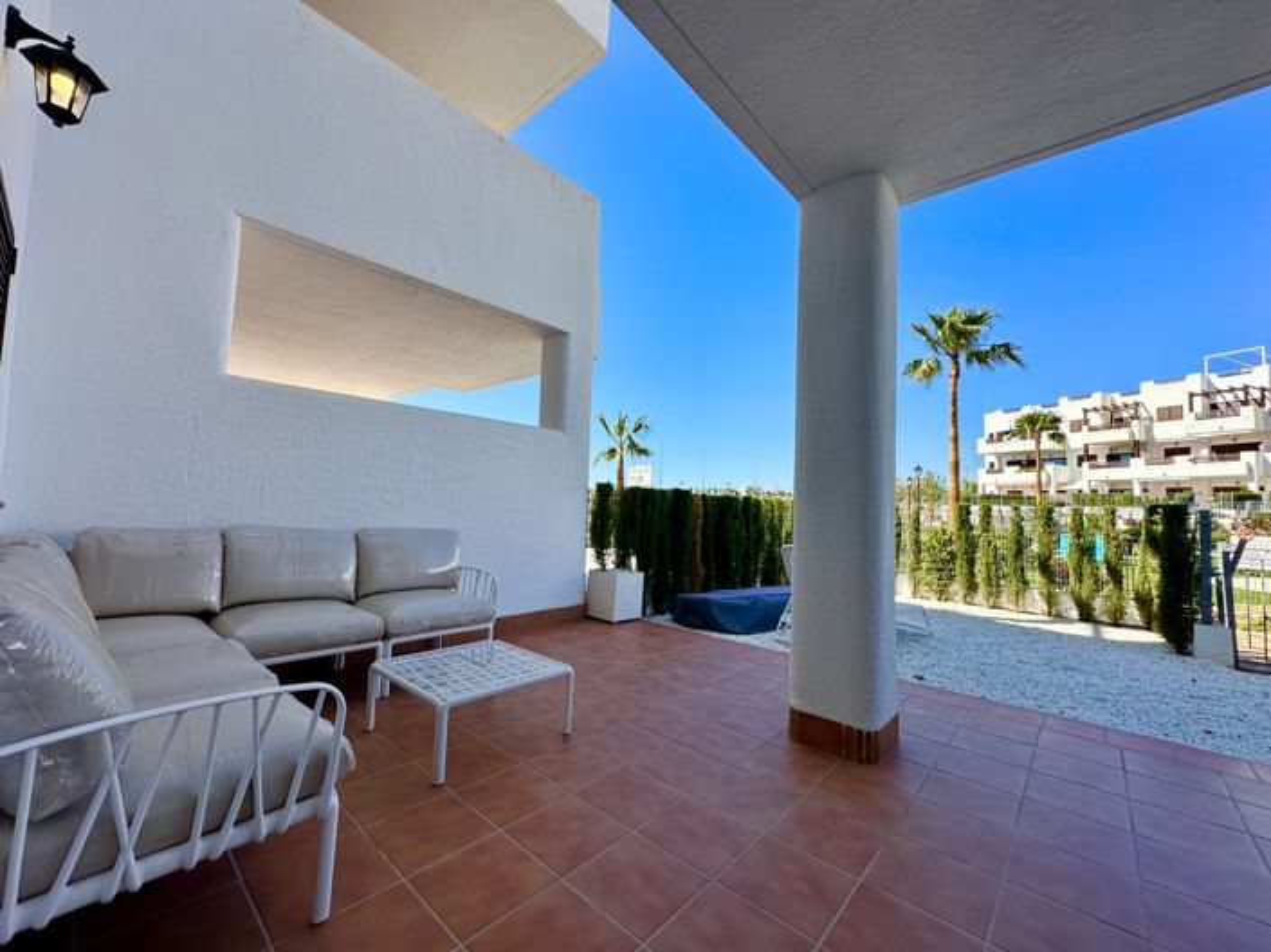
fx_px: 514
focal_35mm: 14
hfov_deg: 102.1
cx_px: 636
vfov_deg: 85.6
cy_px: 476
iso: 40
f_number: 2.2
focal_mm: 2.22
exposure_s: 1/1208
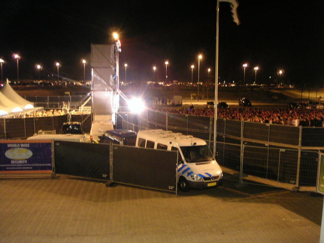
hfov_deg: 49.0
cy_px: 122
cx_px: 162
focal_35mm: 38
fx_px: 356
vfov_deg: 37.7
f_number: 2.8
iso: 200
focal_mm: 6
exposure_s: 1/1.6
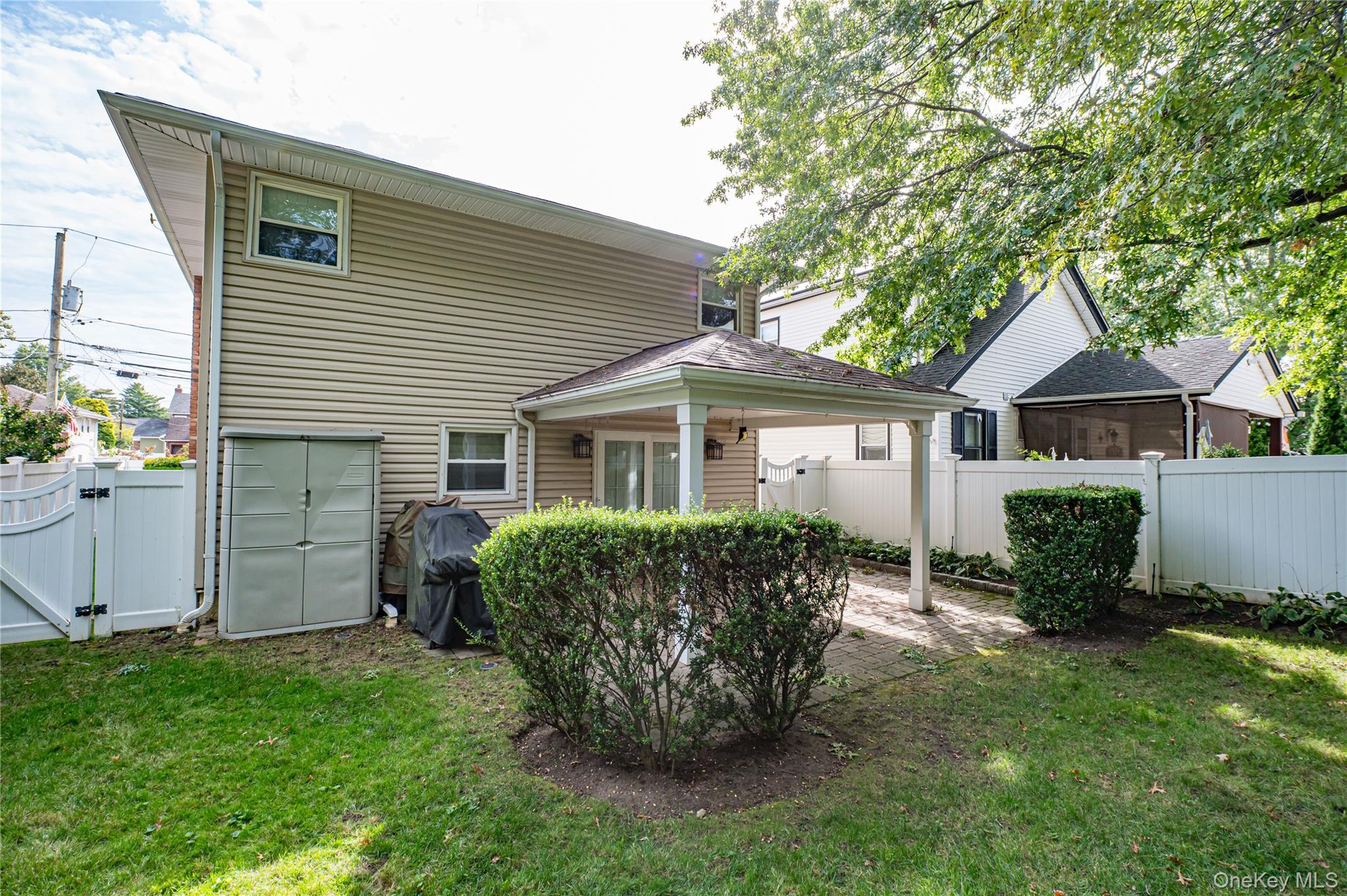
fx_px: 598
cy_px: 448
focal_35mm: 16
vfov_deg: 73.7
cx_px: 674
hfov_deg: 96.8
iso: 400
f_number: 9
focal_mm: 16
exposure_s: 1/320
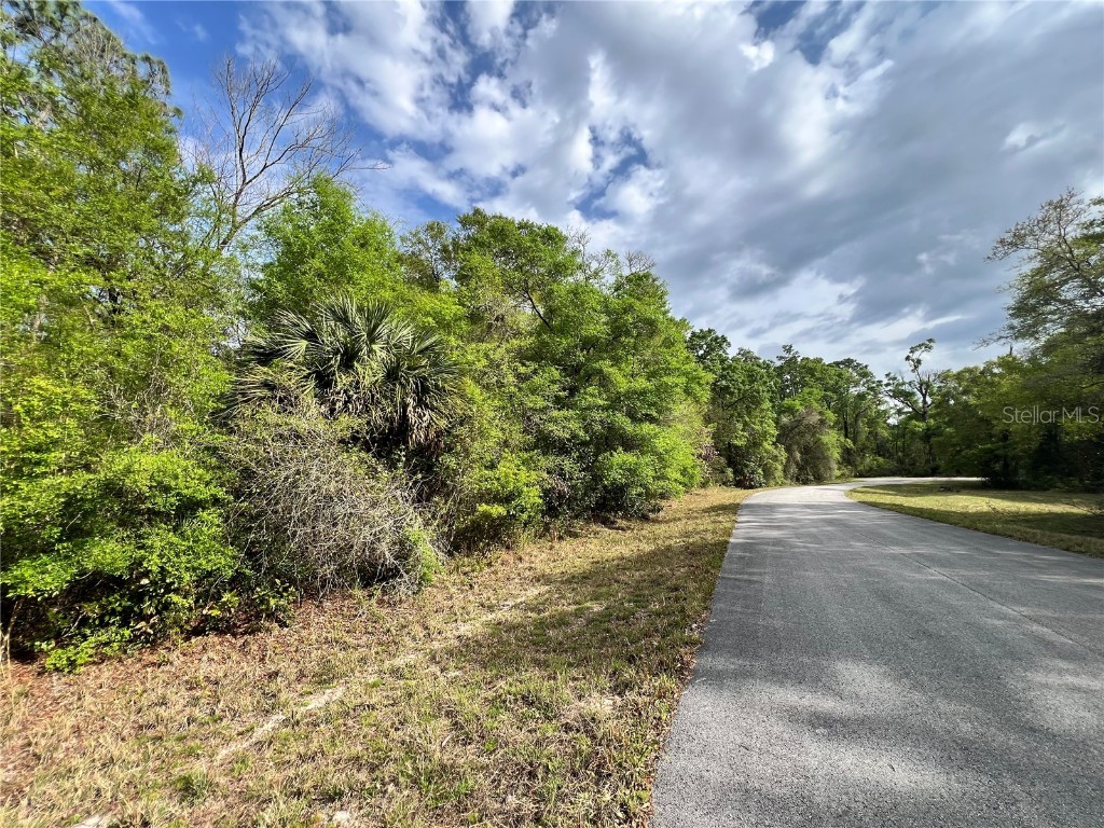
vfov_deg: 89.9
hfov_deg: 106.2
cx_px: 552
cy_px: 414
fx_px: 415
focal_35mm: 13
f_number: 1.8
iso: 32
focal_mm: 1.57
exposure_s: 1/786
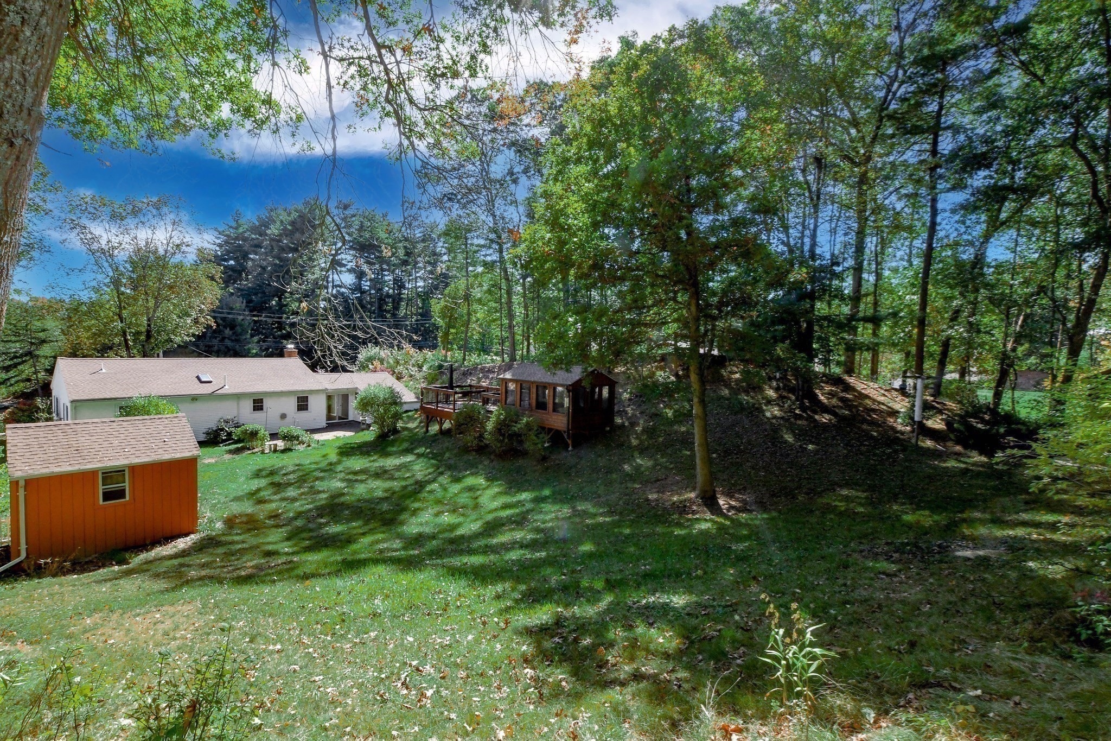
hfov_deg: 100.4
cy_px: 370
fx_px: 463
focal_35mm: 15
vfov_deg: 77.3
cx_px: 556
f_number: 13
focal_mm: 10
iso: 1000
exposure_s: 1/200
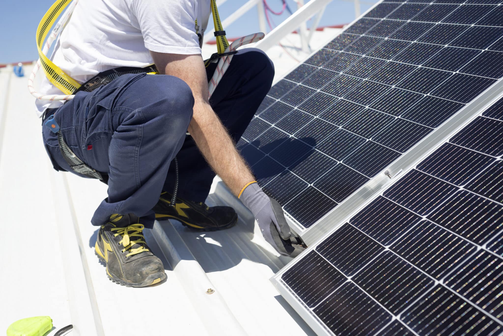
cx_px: 252
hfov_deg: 39.6
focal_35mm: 50
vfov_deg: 27.0
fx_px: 699
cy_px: 168
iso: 100
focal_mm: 50
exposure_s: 1/640
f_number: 5.6
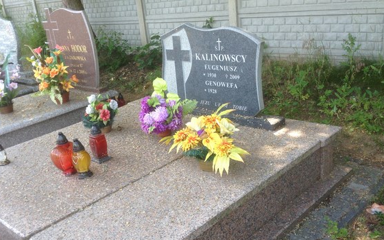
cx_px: 166
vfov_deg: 31.8
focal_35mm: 40
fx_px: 419
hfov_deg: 49.1
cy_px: 154
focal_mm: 4.12
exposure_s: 1/120
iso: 50
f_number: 2.4
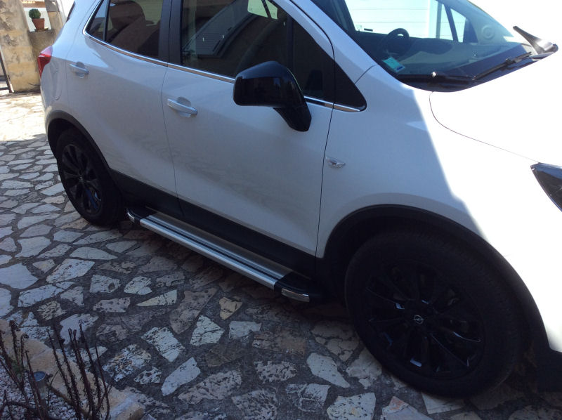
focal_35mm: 32
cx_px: 281
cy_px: 210
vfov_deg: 44.1
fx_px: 519
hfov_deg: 56.9
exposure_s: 1/566
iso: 32
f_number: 2.4
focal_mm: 3.3
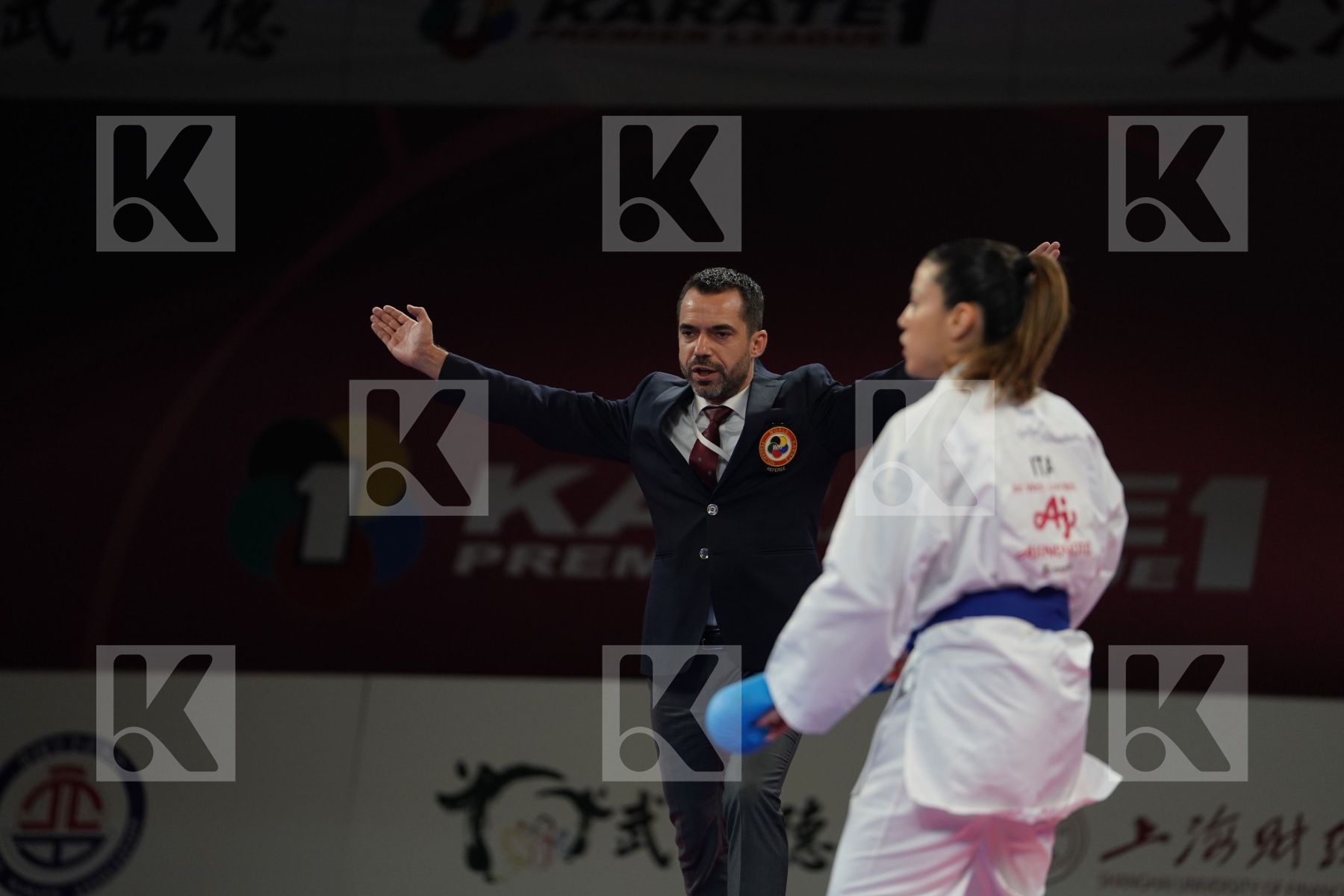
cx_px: 672
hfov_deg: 10.3
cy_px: 448
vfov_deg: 6.9
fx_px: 7466
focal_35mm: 200
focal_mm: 200
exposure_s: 1/1000
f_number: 2.8
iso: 1250
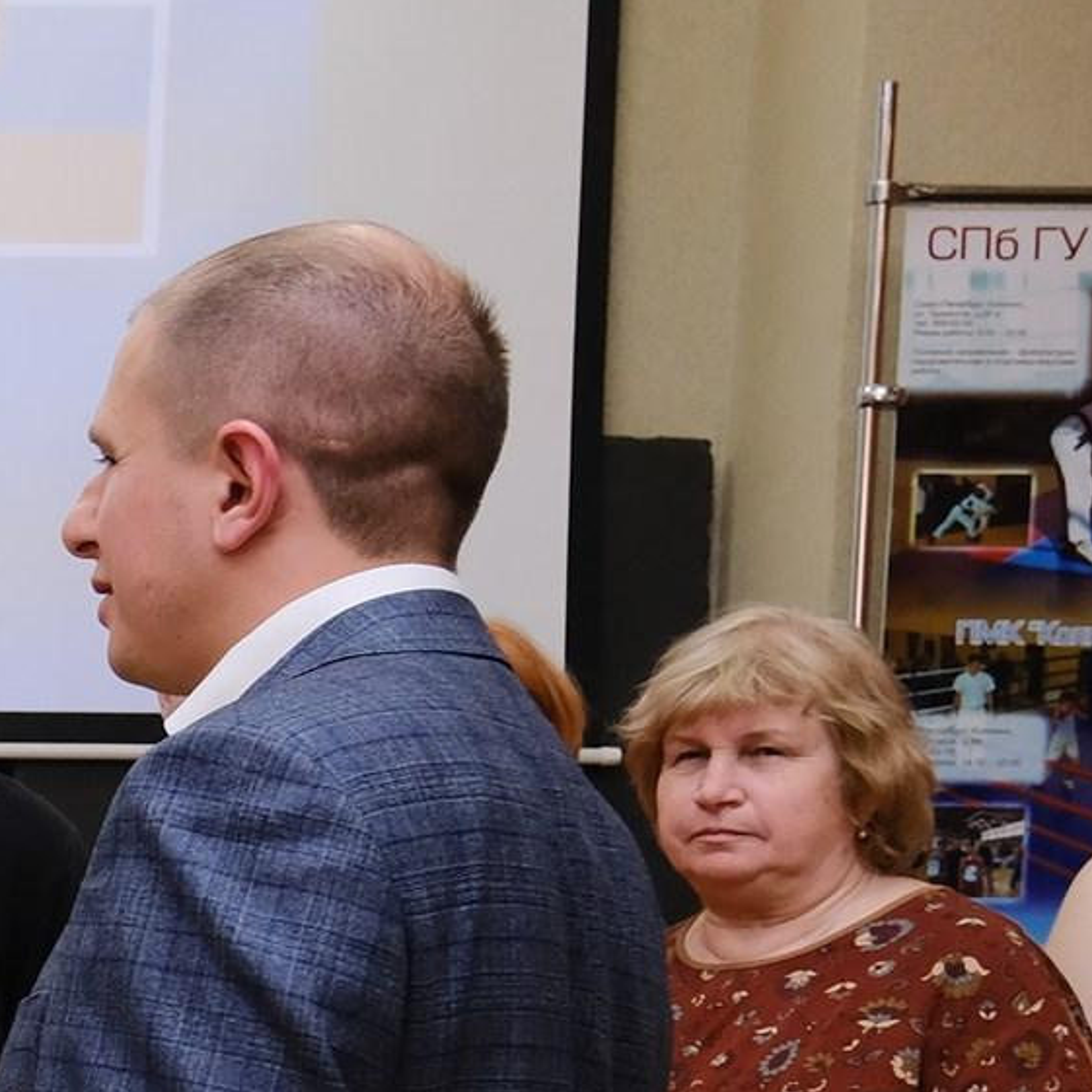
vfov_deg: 18.1
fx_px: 3319
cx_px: -757
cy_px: 1142
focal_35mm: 93
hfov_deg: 16.3
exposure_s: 1/200
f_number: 4
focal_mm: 16
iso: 1000
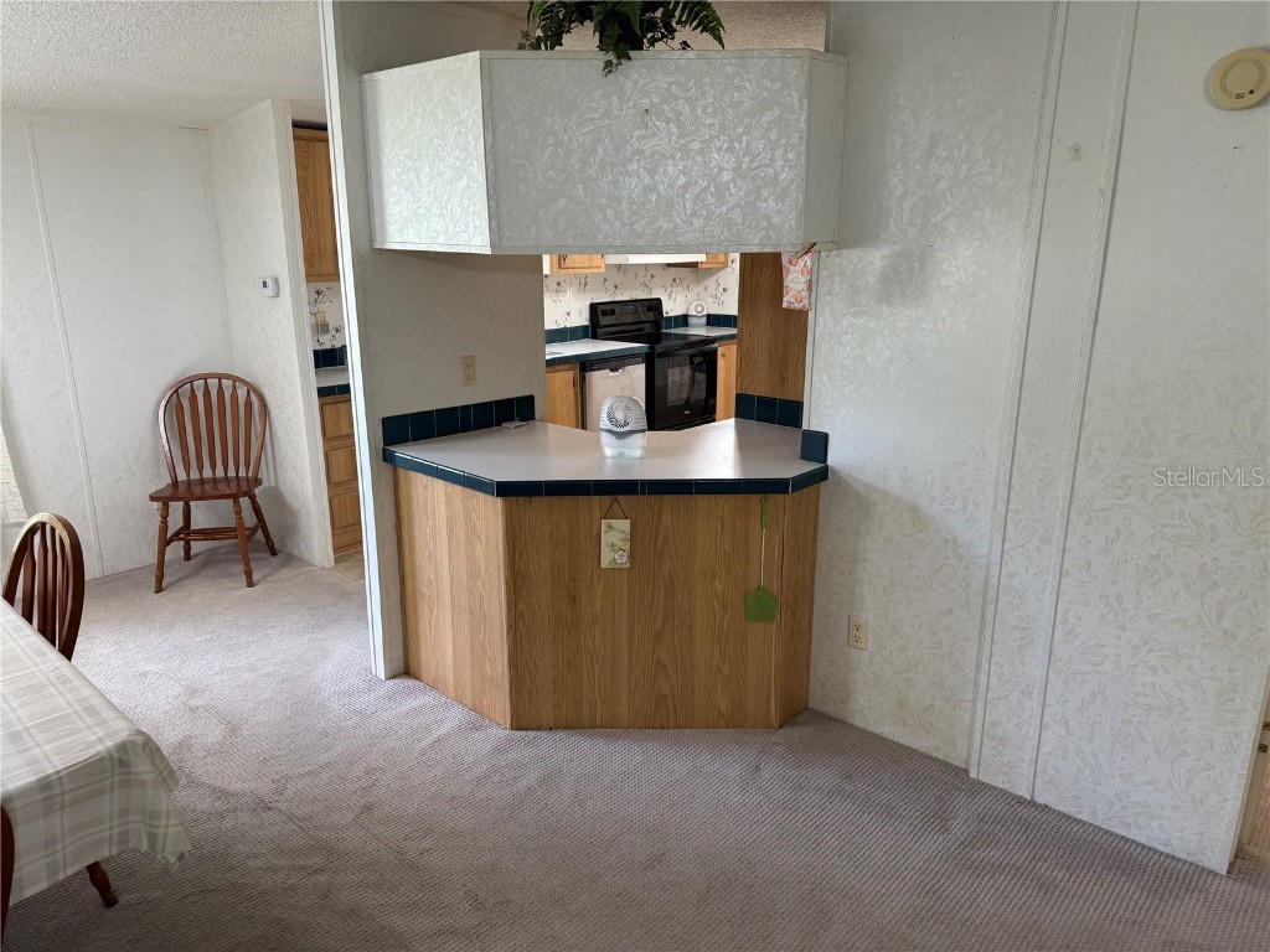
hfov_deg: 71.6
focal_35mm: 24
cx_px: 635
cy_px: 476
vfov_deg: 56.8
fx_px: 881
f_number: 1.78
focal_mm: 6.76
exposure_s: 1/60
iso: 125
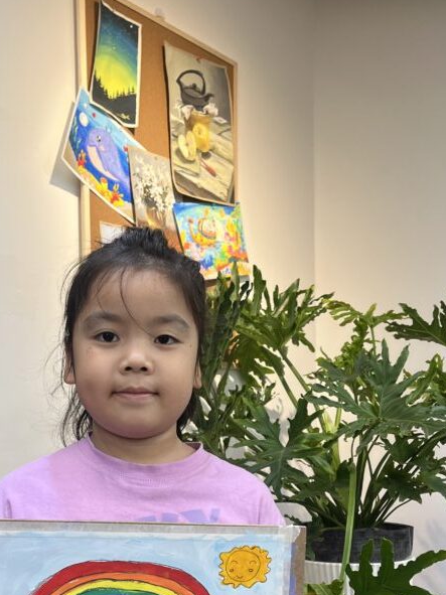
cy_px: 443
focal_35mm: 44
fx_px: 756
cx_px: 167
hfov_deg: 32.7
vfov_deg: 41.7
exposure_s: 1/121
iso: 100
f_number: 1.6
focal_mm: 5.1
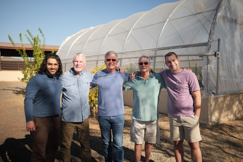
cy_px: 81
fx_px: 236
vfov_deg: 37.9
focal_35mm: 35
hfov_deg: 54.4
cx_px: 122
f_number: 1.4
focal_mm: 35
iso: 400
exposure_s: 1/640
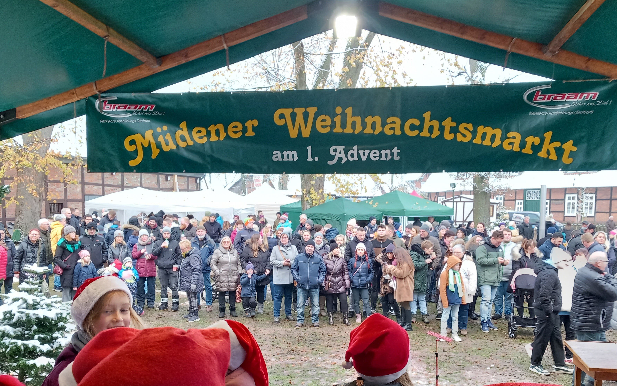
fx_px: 555
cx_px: 315
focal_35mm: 33
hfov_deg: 58.1
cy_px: 249
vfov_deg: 38.0
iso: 200
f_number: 1.8
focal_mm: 4
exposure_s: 1/50
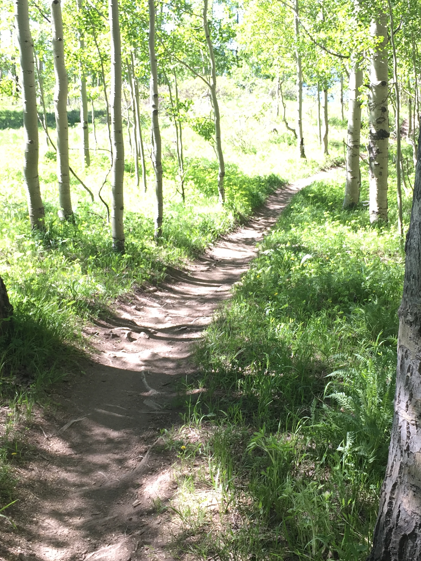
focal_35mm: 49
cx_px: 212
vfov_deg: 38.9
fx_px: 795
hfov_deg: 29.7
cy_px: 268
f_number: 2.2
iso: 32
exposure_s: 1/128
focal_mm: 4.15
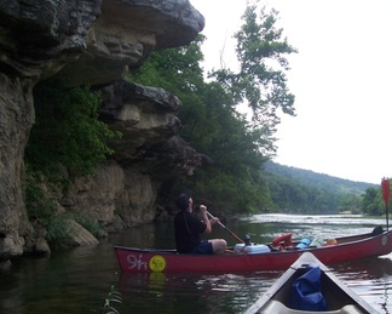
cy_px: 181
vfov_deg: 36.4
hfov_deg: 44.6
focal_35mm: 41
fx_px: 476
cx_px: 236
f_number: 5.6
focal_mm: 5.6
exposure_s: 1/180
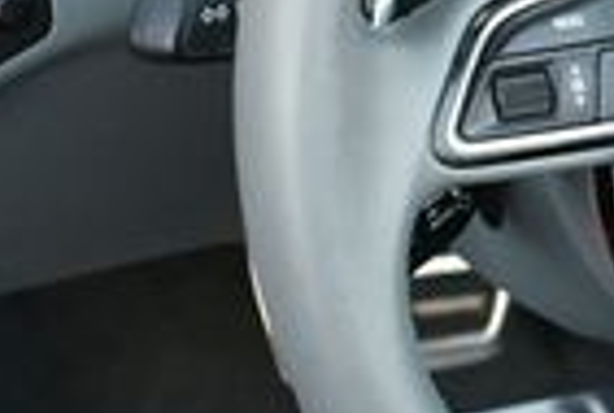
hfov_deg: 10.8
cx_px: 962
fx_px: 3097
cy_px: 9
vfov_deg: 7.6
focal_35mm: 181
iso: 720
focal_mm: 20
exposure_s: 1/250
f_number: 3.8
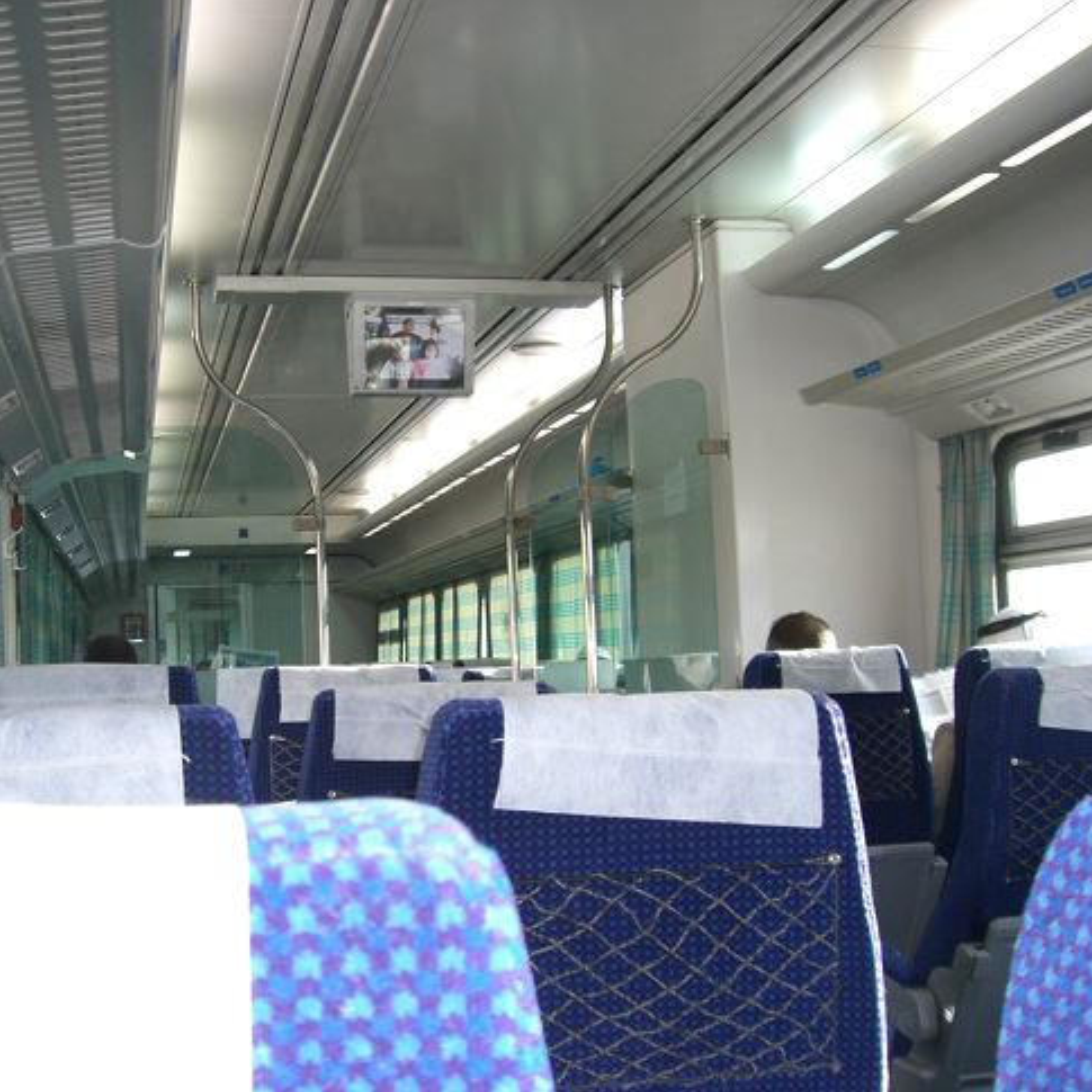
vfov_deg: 37.6
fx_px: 1606
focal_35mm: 45
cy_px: 546
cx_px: 405
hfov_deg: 37.3
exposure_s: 1/60
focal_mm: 6.2
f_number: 2.7
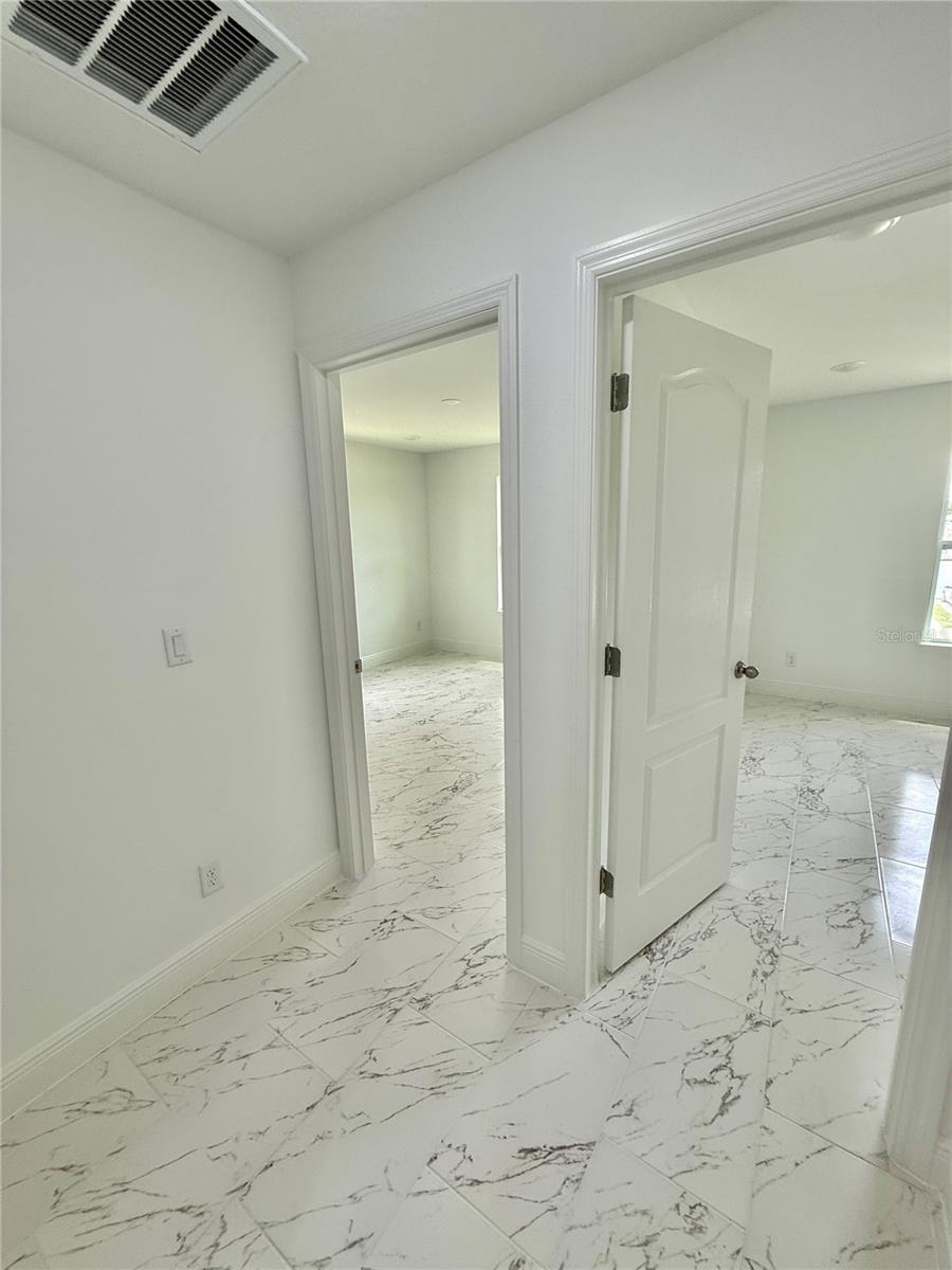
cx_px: 476
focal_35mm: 14
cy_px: 635
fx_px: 513
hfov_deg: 85.7
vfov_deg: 102.1
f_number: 2.2
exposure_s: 1/122
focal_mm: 2.22
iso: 50
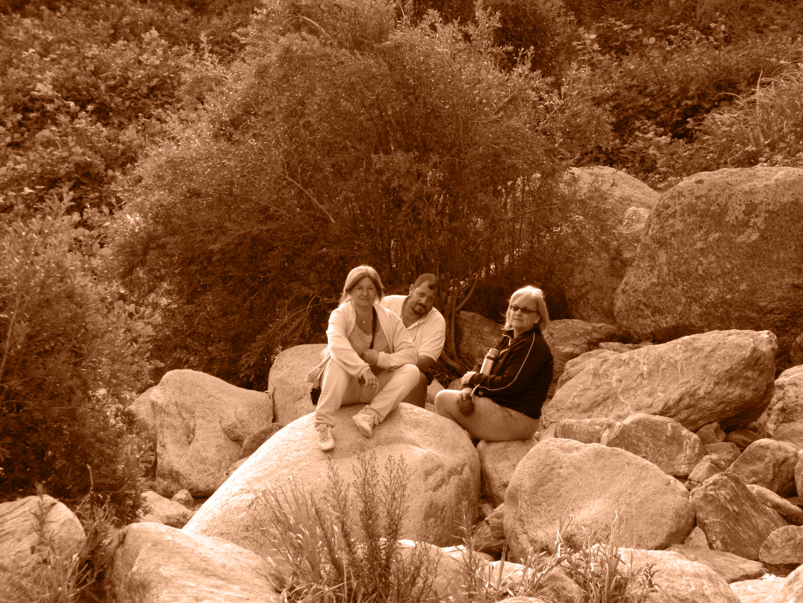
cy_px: 302
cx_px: 402
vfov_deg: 11.5
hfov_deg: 15.3
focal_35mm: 129
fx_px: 2992
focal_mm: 23.2
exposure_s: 1/160
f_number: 4.7
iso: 400
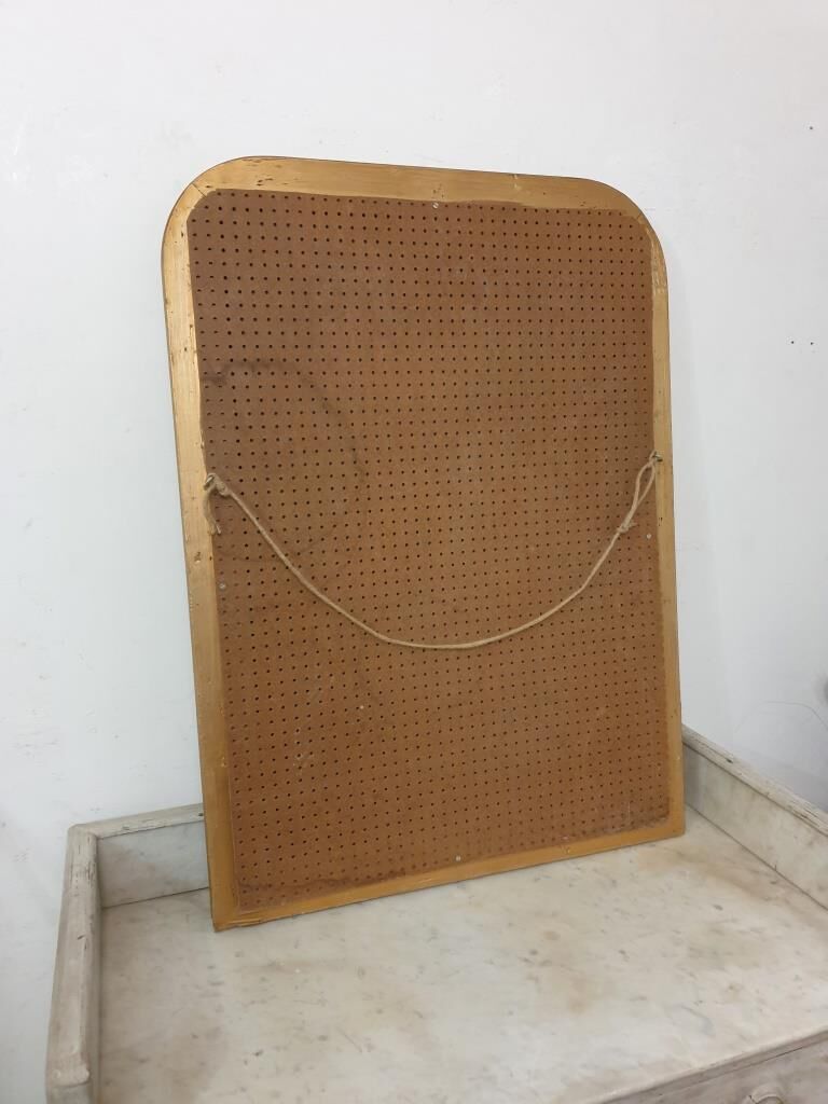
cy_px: 552
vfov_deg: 67.3
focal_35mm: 26
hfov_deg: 53.1
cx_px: 414
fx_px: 829
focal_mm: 4.3
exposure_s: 1/33
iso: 320
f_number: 1.5
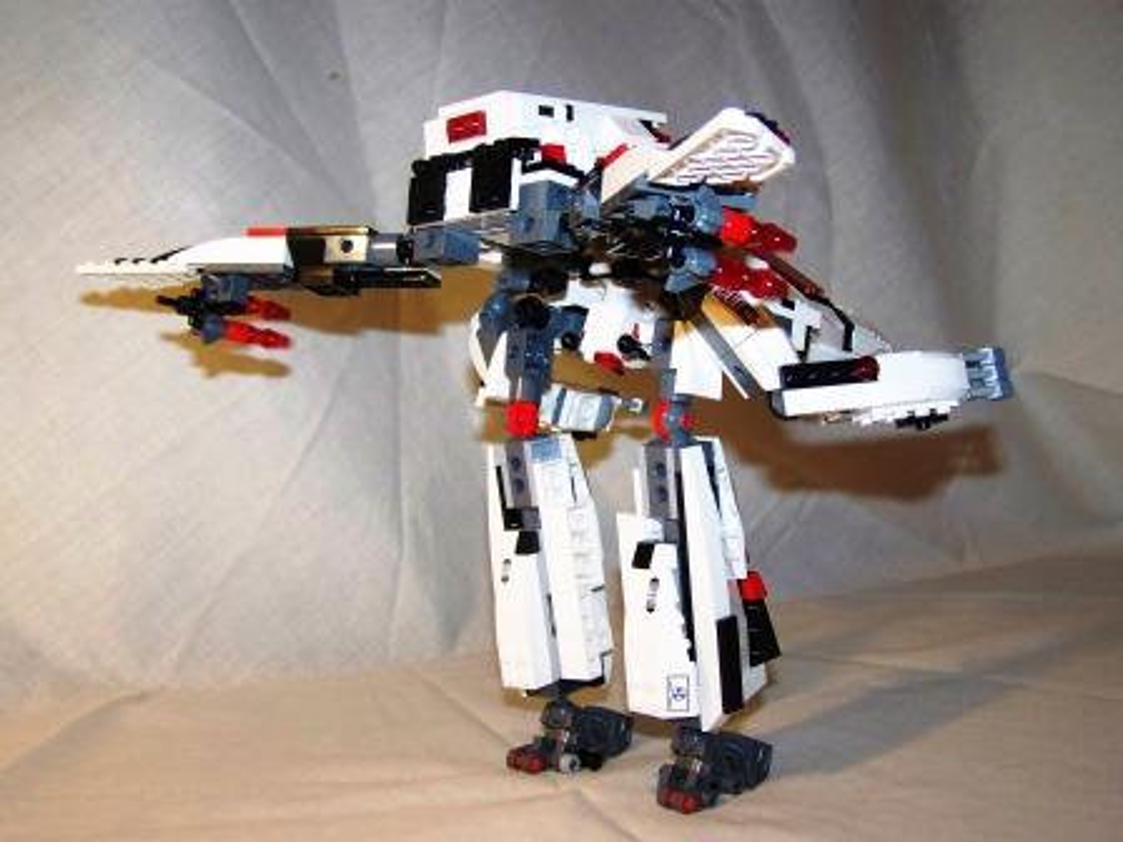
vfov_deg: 35.1
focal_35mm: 41
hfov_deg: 45.8
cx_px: 562
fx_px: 1330
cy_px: 421
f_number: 2.8
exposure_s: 1/30
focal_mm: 6.7
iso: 200
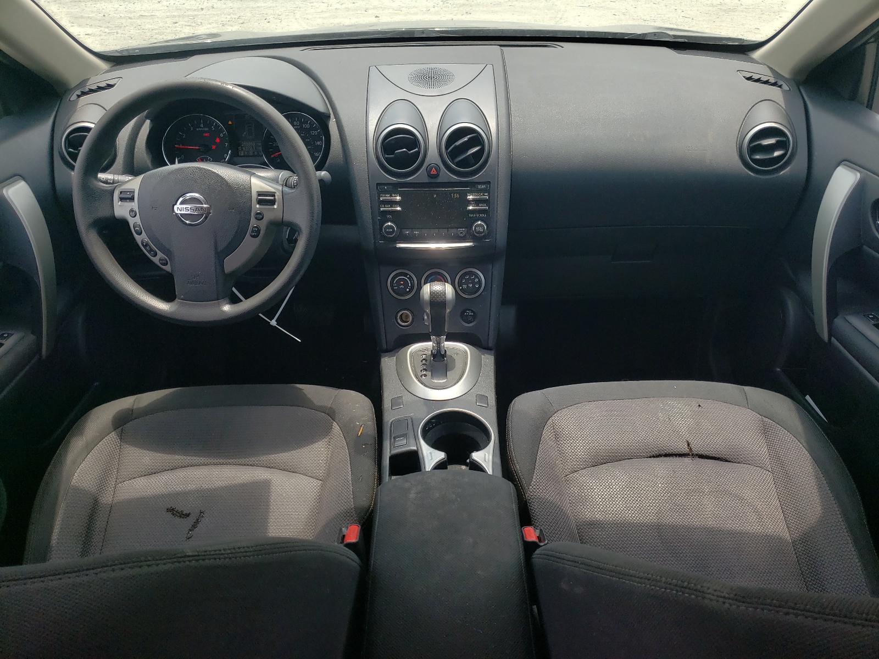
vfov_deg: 53.1
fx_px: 660
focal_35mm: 26
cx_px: 440
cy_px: 330
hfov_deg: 67.3
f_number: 1.5
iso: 50
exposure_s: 1/833
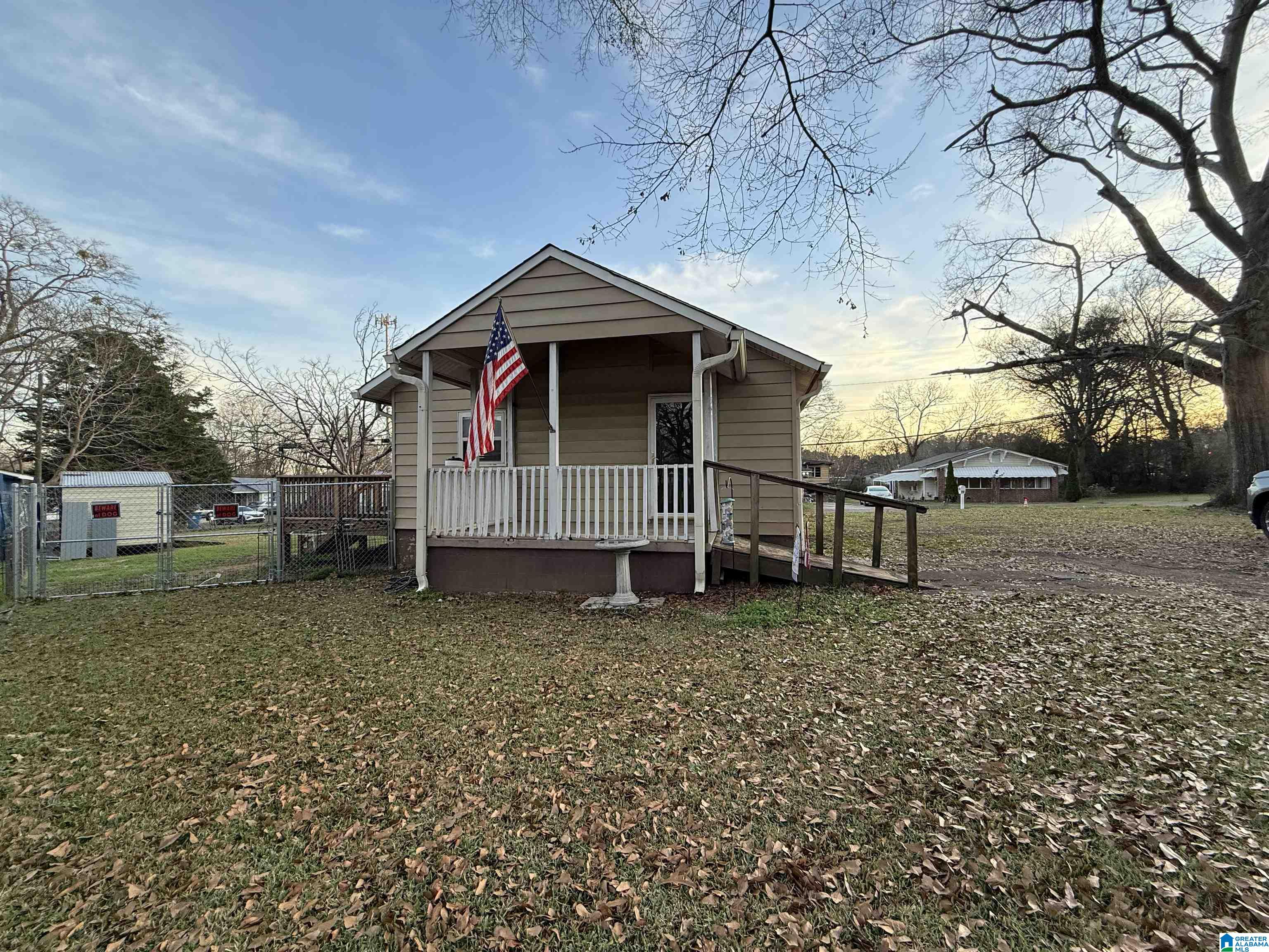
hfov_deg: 102.1
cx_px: 634
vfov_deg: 85.7
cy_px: 476
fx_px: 513
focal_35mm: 14
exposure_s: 1/99
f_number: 2.2
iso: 80
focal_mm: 2.22
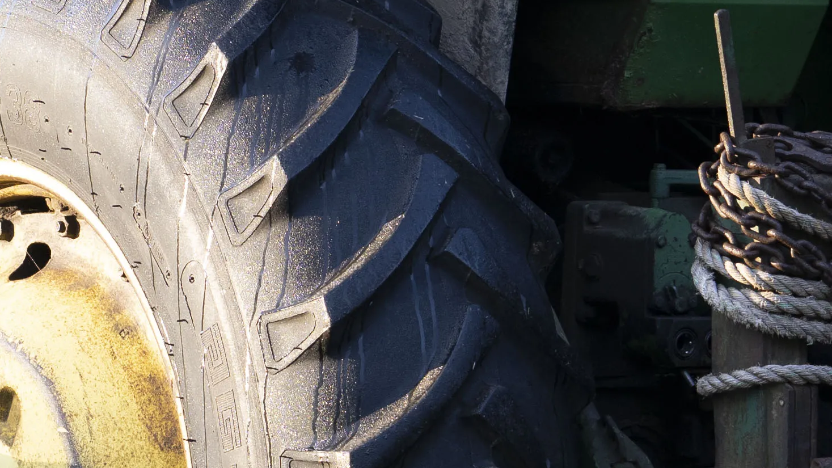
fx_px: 6508
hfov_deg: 7.3
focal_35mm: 295
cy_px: 380
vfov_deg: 4.1
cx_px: 101
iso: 400
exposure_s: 1/160
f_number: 4
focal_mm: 70
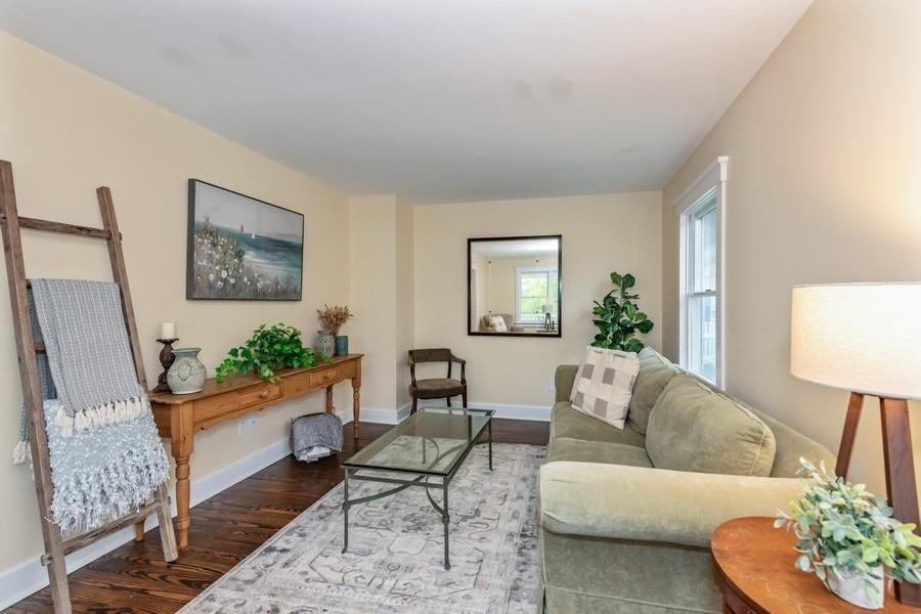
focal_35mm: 14
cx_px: 460
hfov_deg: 104.3
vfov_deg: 81.2
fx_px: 358
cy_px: 307
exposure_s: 1/20
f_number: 8
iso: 400
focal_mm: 14
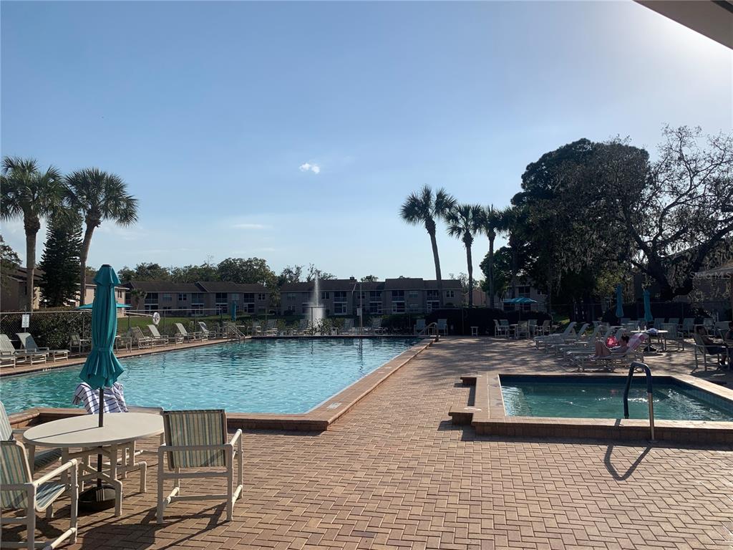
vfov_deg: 53.1
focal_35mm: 26
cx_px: 366
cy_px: 275
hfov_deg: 67.3
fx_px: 551
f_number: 1.8
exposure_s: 1/5128
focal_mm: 4.25
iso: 25
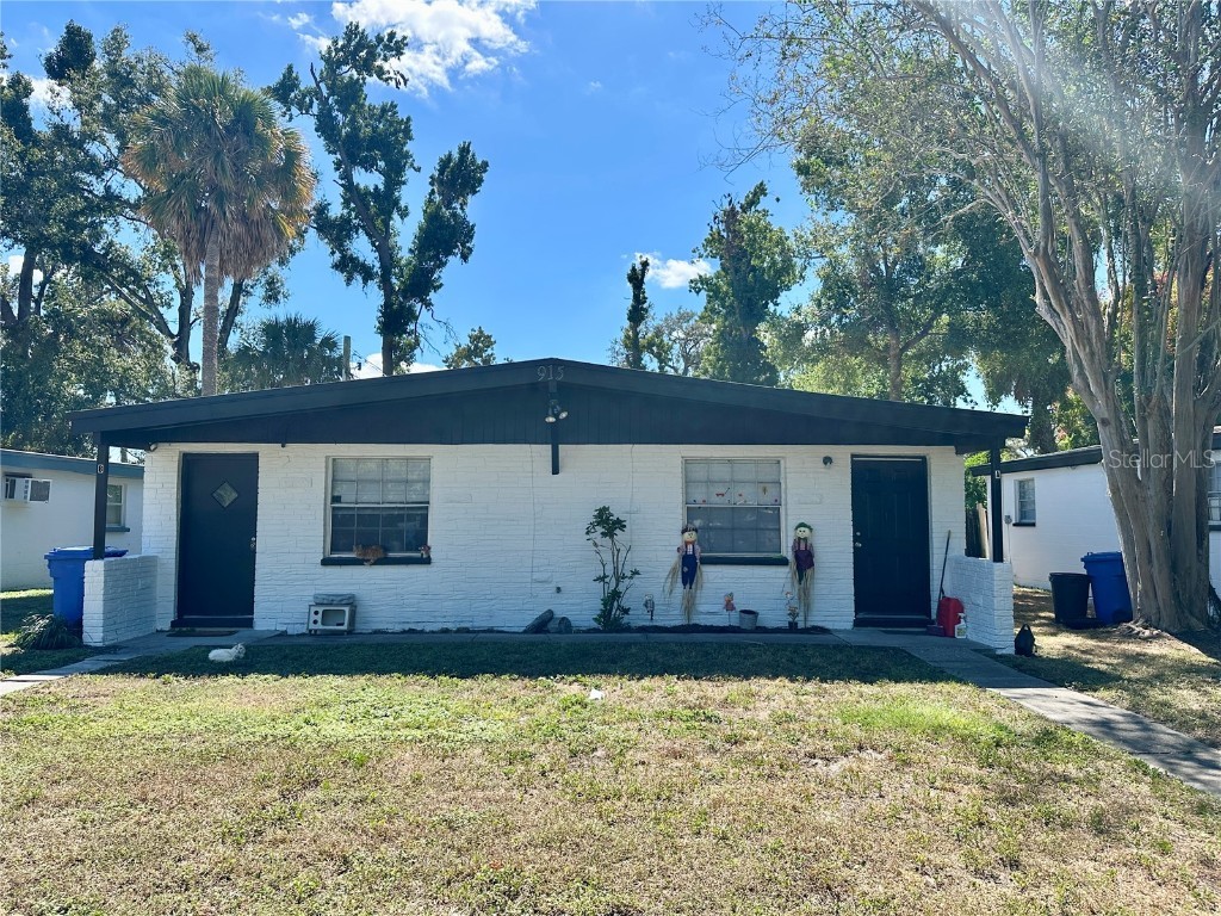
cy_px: 458
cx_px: 610
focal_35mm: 24
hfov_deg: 71.6
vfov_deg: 56.8
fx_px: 847
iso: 80
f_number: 1.78
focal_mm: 6.86
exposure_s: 1/3472
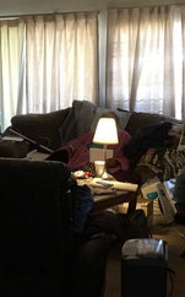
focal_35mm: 58
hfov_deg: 22.0
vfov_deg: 35.1
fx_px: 468
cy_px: 151
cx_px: 29
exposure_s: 1/30
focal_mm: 3.3
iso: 200
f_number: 2.4
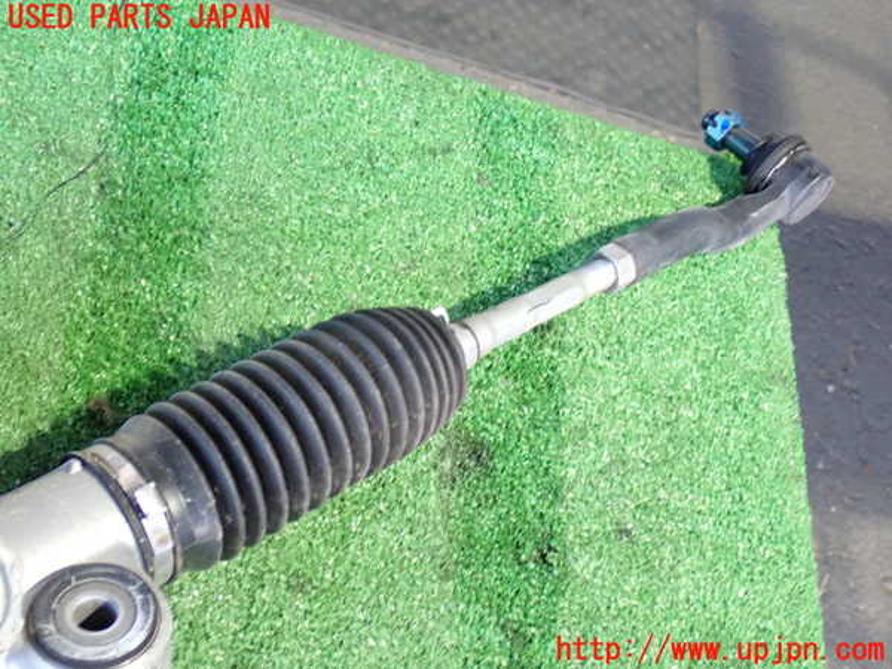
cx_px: 446
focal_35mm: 54
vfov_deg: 27.0
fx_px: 1391
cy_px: 334
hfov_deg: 35.5
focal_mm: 9.65
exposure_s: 1/15
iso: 800
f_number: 3.3
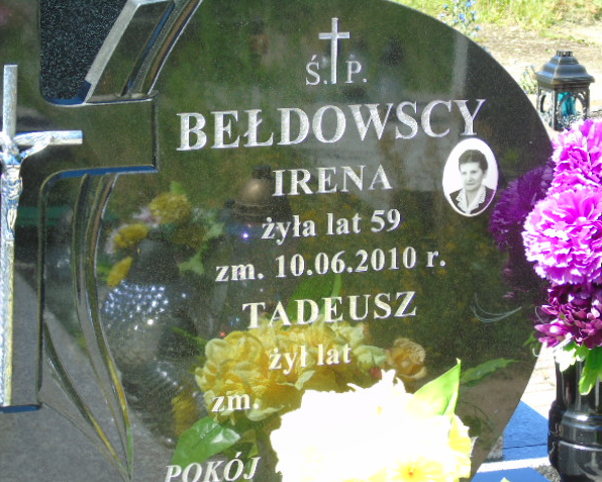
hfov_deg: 14.8
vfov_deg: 11.9
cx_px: 304
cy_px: 242
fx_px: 2317
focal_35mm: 130
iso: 80
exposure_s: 1/100
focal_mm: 22
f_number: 4.6
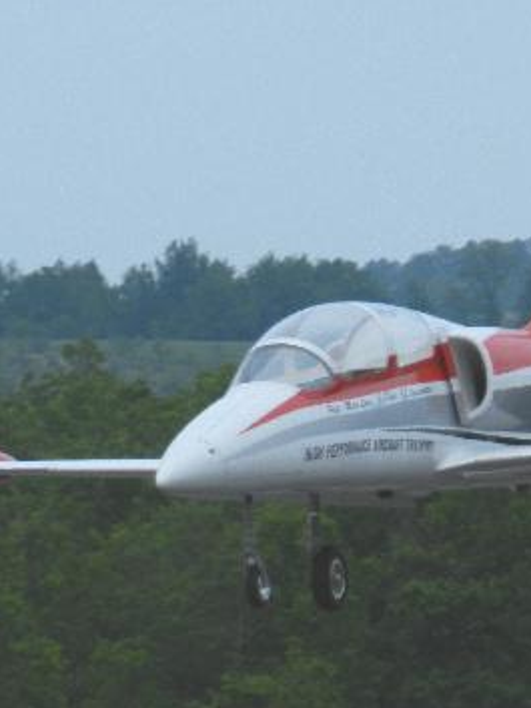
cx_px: 413
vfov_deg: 2.3
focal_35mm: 844
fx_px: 17252
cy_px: 427
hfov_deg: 1.8
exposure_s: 1/400
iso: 160
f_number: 5.7
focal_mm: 82.9
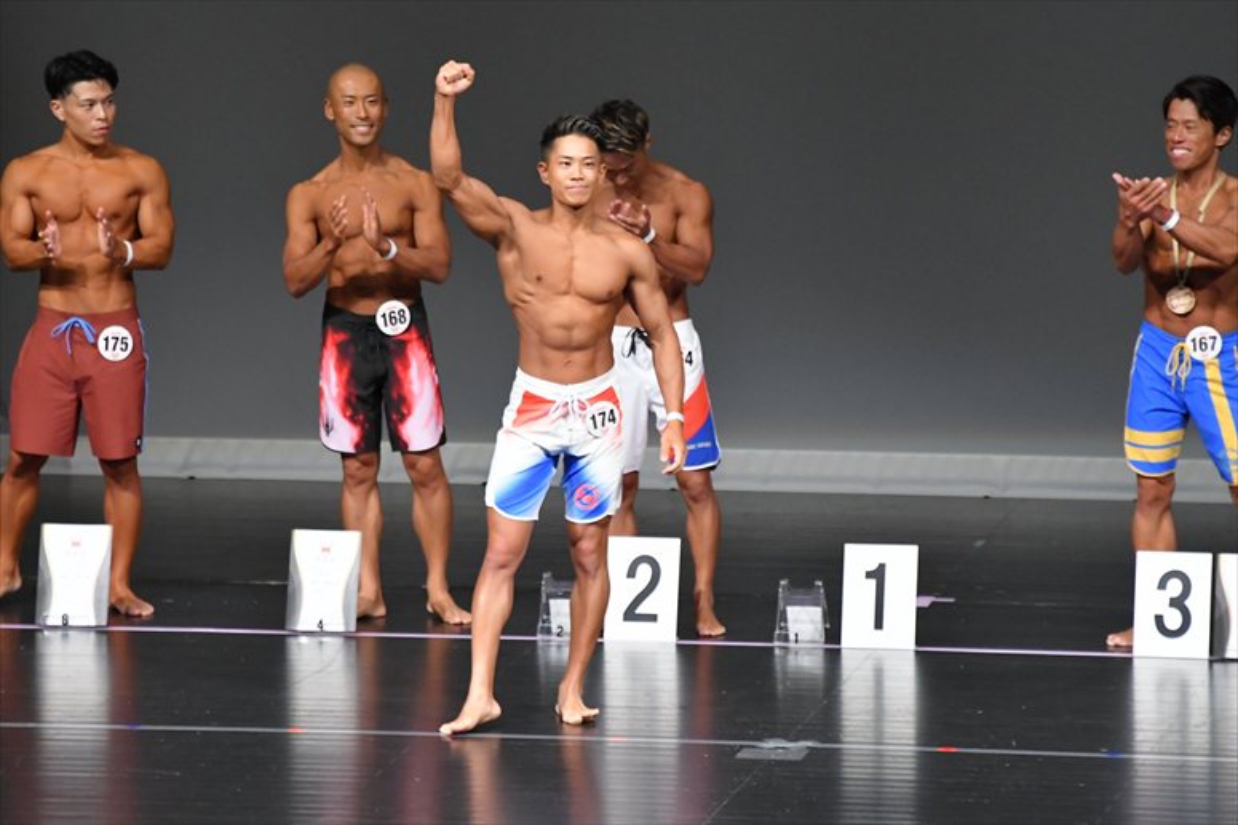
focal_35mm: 315
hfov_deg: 6.5
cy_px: 412
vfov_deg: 4.4
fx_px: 10827
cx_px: 619
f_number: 5.6
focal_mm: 210
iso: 5000
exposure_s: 1/400
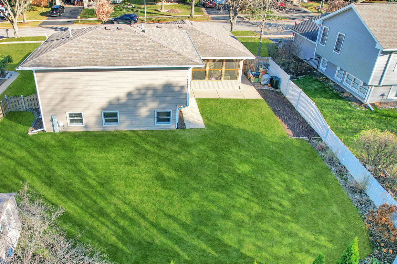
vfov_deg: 44.9
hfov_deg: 62.7
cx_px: 148
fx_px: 320
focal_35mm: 29
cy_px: 147
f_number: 2.8
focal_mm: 8.38
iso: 100
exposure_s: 1/160
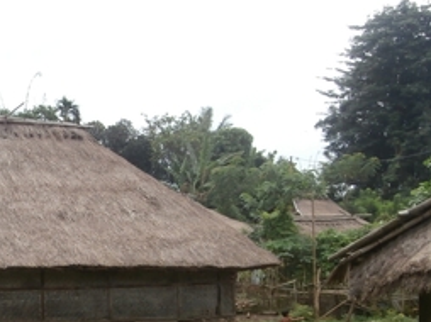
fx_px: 883
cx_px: -34
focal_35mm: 71
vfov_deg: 20.4
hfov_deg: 25.6
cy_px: 268
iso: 100
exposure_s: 1/400
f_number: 3.5
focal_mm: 5.36
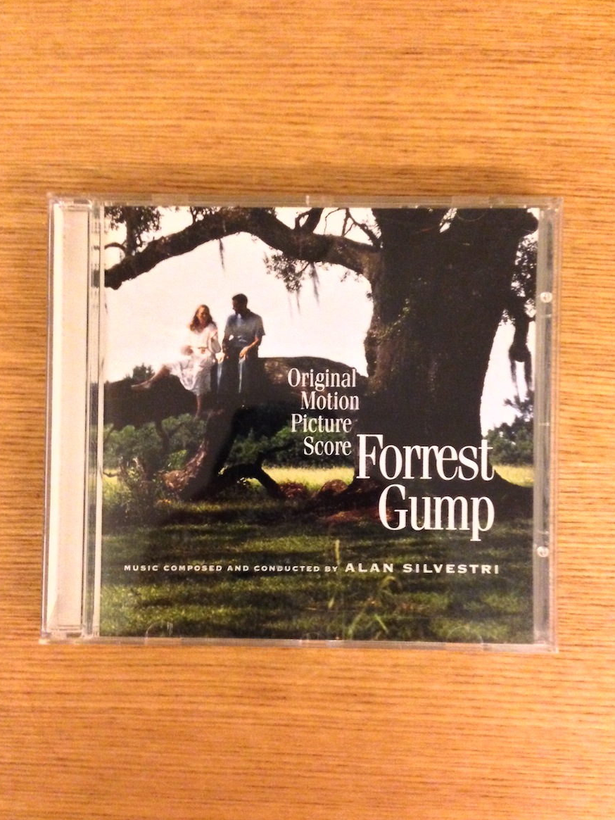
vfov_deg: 54.0
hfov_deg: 41.8
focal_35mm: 34
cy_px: 415
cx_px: 310
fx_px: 805
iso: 640
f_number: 2.4
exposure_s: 1/15
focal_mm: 4.12
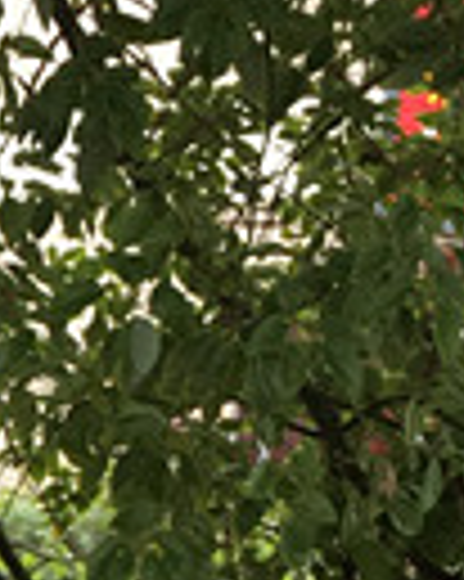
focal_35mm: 176
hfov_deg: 8.2
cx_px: -586
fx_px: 3025
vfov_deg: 10.4
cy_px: 980
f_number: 2.2
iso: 32
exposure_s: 1/100
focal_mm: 4.15
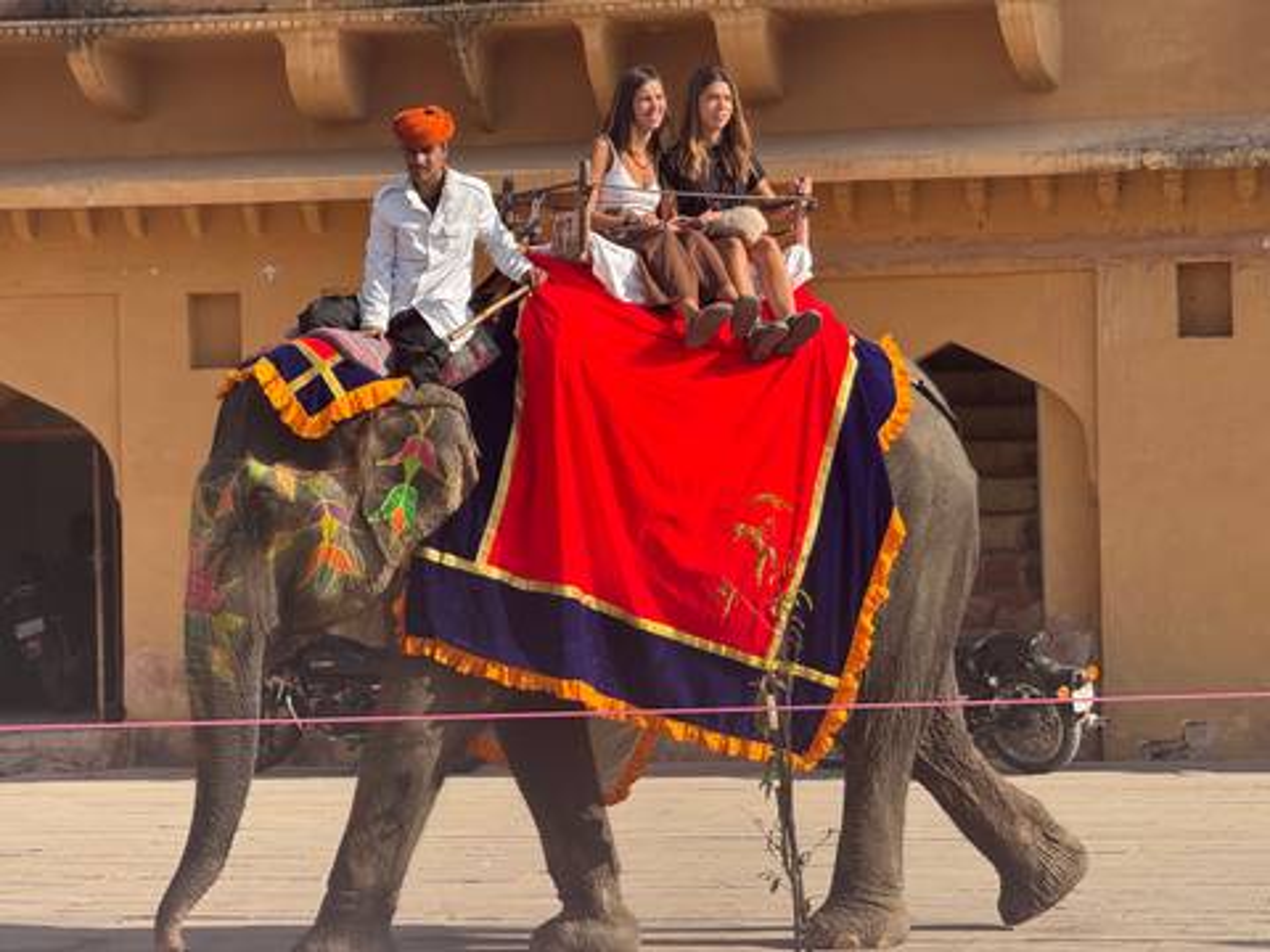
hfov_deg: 16.4
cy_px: 476
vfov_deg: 12.3
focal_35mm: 120
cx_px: 635
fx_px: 4403
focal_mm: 15.66
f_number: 2.8
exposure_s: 1/611
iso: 50
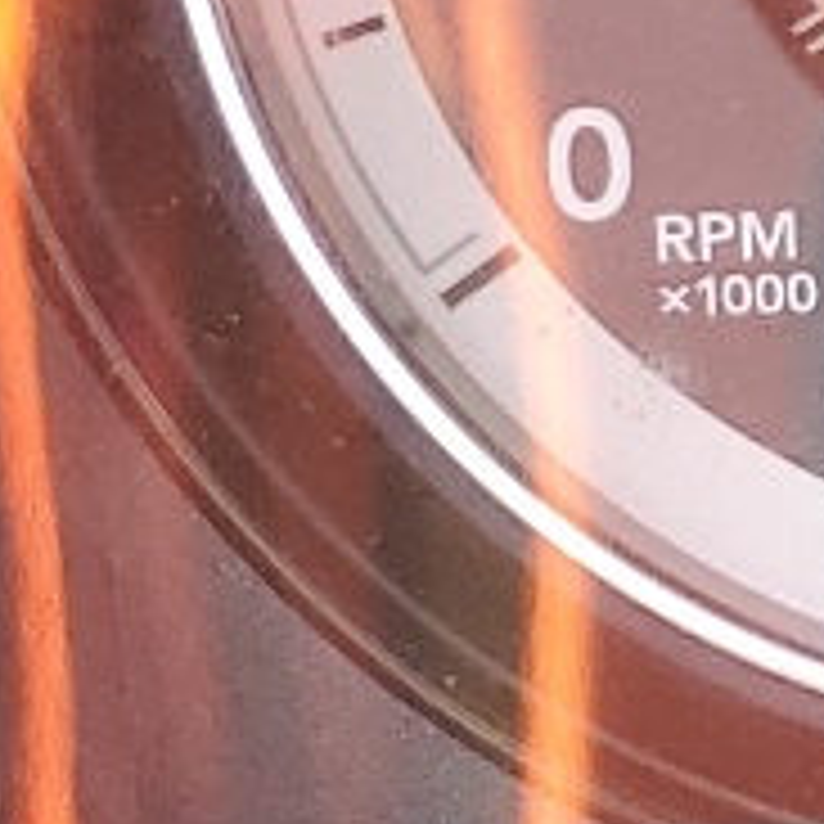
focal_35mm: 201
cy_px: -270
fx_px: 5413
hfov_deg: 7.4
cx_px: 2729
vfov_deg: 8.6
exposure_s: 1/122
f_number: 1.5
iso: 50
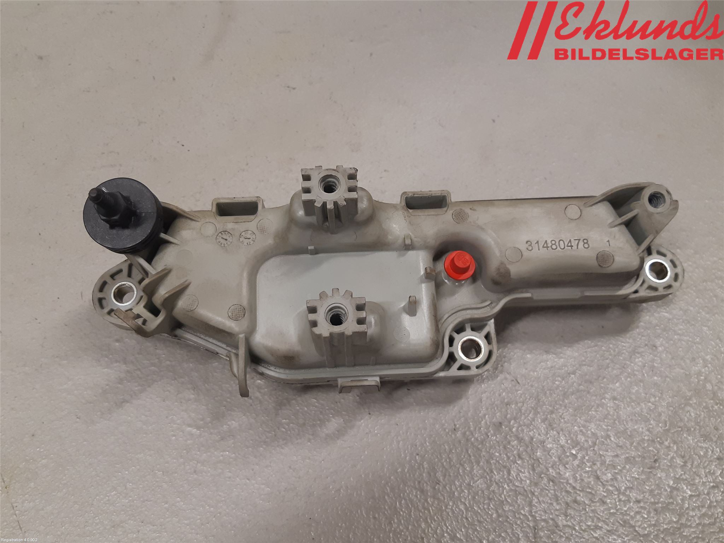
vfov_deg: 53.1
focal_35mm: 26
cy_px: 272
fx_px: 544
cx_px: 362
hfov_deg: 67.3
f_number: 1.7
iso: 100
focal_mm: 3.93
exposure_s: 1/50
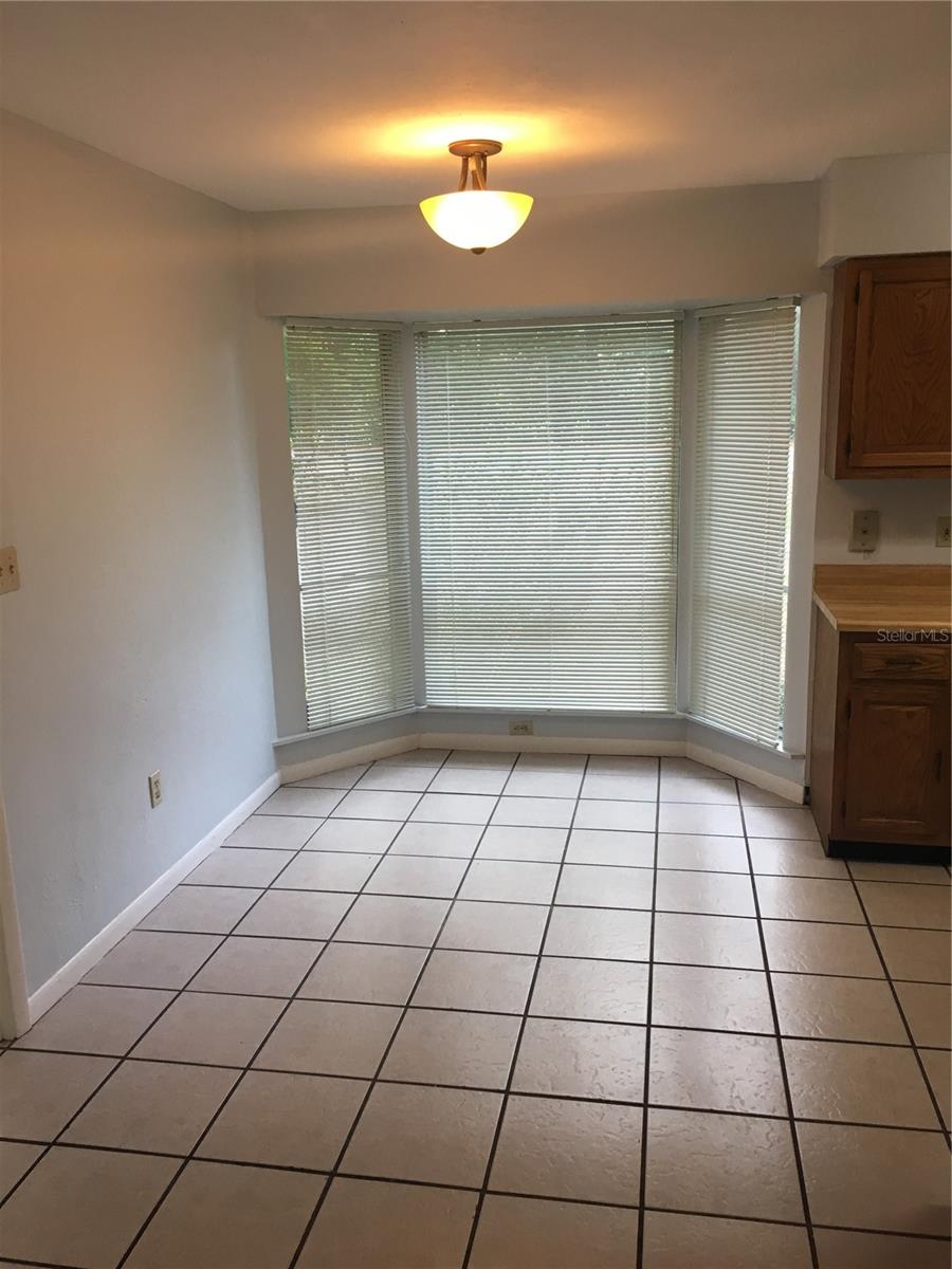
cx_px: 476
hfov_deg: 48.2
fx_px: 1063
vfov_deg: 61.7
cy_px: 634
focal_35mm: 29
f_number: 2.2
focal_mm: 4.15
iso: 32
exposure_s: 1/30
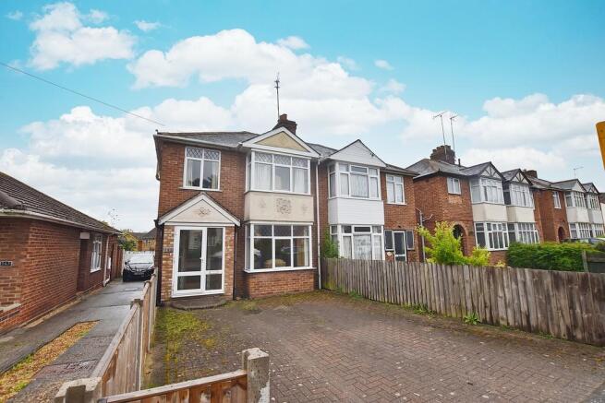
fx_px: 252
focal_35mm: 15
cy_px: 202
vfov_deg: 77.4
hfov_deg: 100.4
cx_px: 302
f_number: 10
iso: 100
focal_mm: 10
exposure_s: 1/200
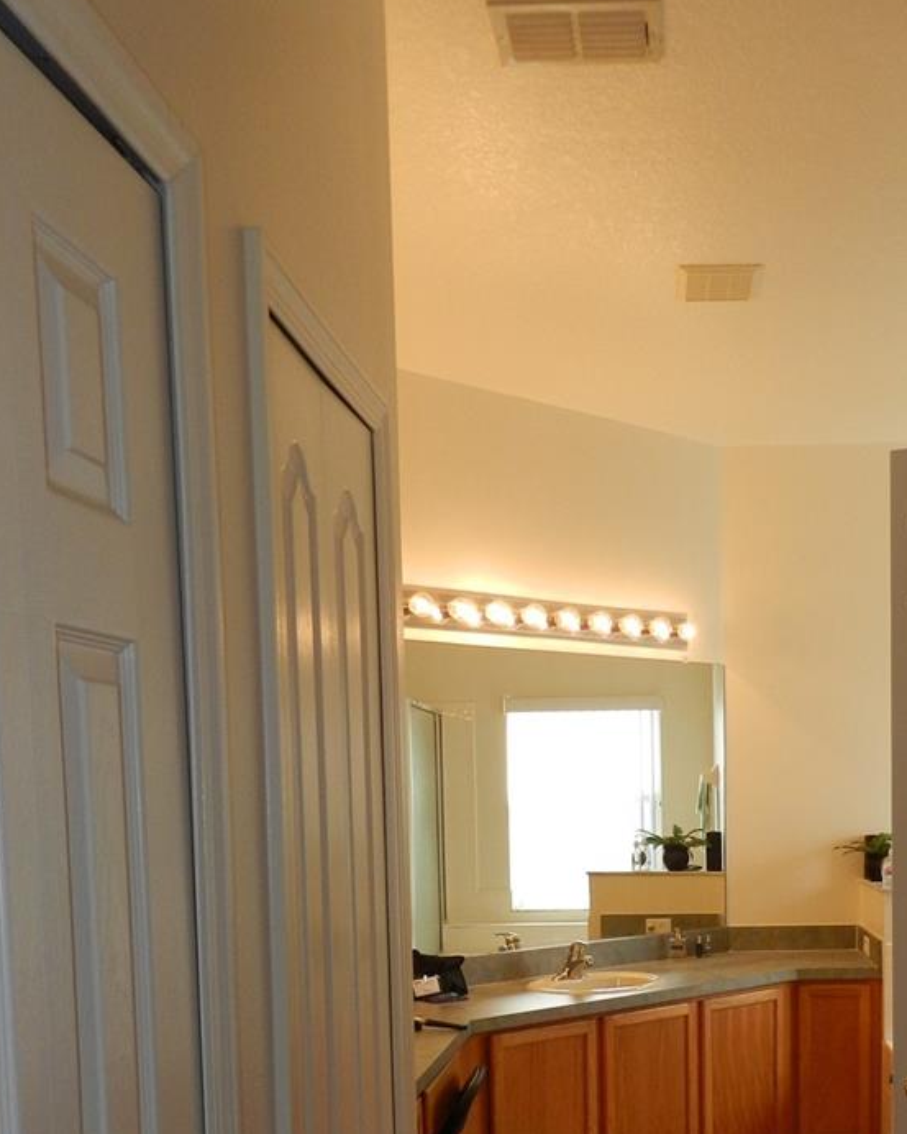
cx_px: 651
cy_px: 880
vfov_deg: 44.9
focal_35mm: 39
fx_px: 1308
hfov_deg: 37.5
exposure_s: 1/60
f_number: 3.4
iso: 160
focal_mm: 4
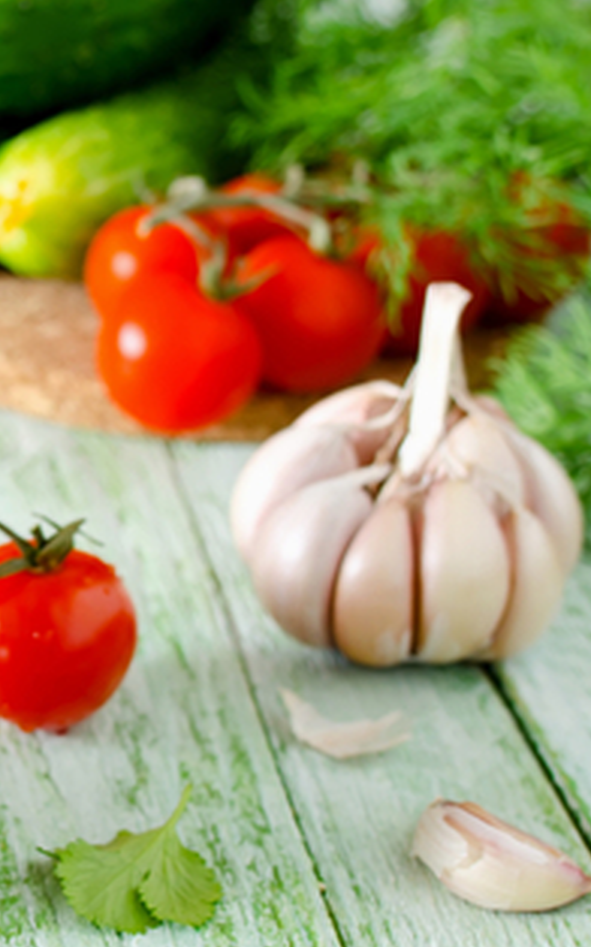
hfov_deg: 12.3
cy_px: 528
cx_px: -274
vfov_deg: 20.4
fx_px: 2630
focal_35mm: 102
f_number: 5.6
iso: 100
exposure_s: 1/5
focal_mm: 35
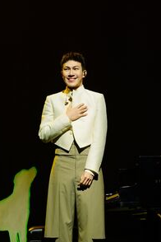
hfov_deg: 12.8
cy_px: 183
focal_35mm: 107
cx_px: 73
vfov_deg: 19.0
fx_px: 718
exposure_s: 1/200
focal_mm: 70
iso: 1250
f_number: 2.8
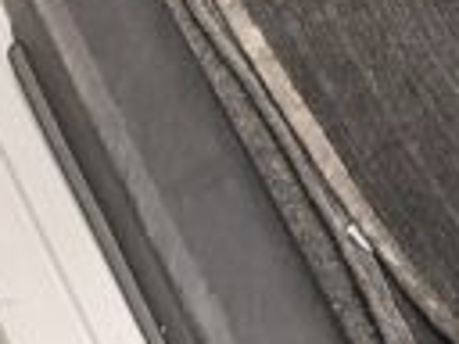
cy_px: -681
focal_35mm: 216
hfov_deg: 8.4
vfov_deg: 6.3
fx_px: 2864
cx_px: 1101
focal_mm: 3.93
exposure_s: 1/134
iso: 40
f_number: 1.7
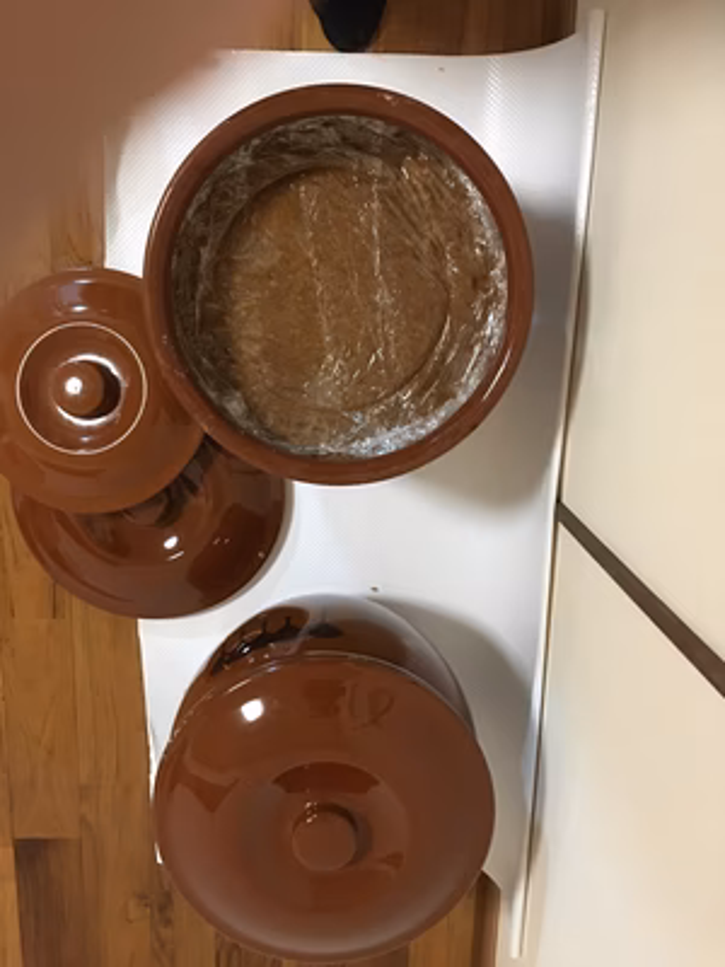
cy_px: 484
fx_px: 810
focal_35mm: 29
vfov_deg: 61.7
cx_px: 362
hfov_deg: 48.2
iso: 80
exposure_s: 1/4
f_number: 2.2
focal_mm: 4.15
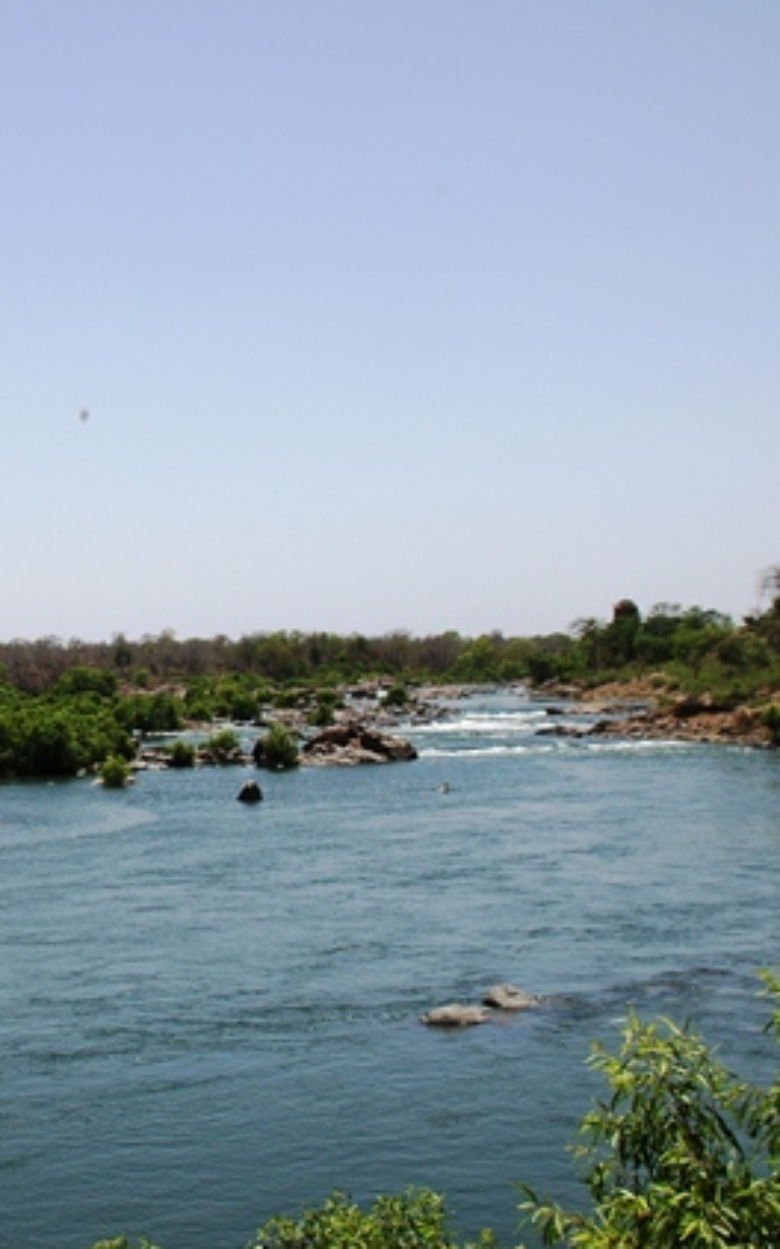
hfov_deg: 21.8
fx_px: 1967
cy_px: 623
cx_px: 41
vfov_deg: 35.3
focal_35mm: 58
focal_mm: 25
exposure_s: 1/400
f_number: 11
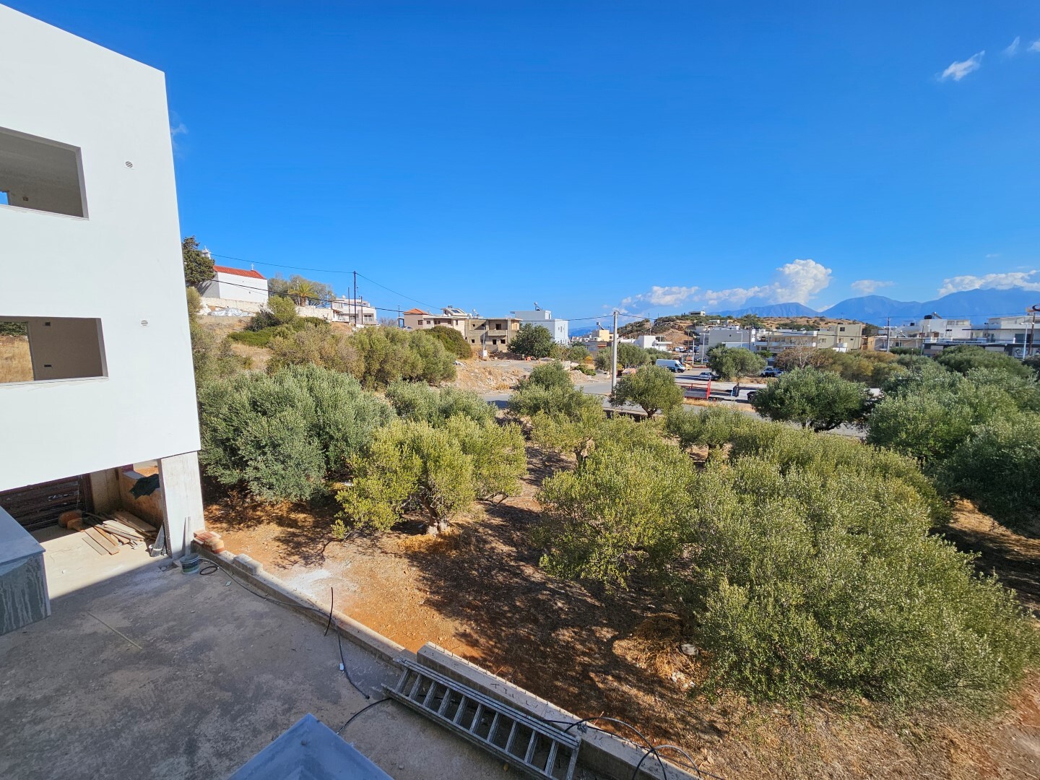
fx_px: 391
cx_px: 520
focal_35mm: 13
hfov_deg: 106.2
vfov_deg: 89.9
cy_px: 390
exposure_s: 1/3336
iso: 50
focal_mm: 2.2
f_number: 2.2
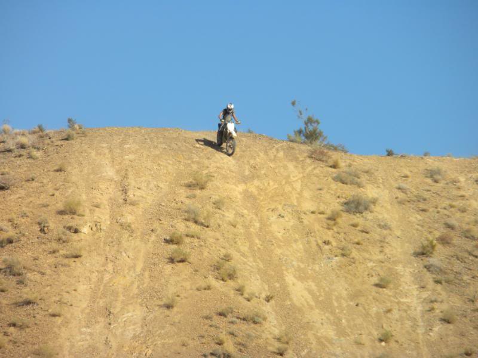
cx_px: 239
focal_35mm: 260
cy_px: 179
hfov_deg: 7.6
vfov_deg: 5.7
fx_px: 3590
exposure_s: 1/542
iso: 90
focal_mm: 46.2
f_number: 5.3
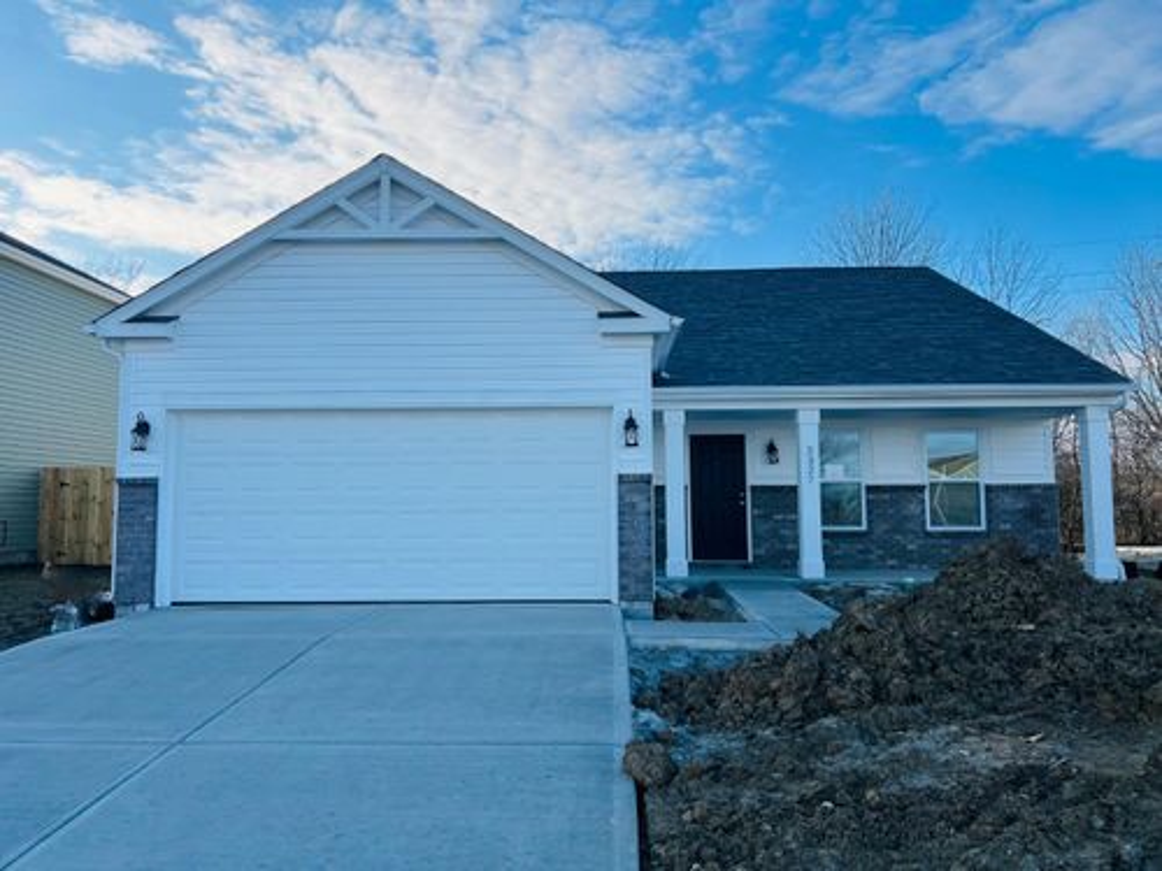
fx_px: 873
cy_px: 436
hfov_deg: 67.3
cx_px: 581
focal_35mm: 26
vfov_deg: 53.1
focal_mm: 5.7
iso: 50
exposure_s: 1/2915
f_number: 1.5
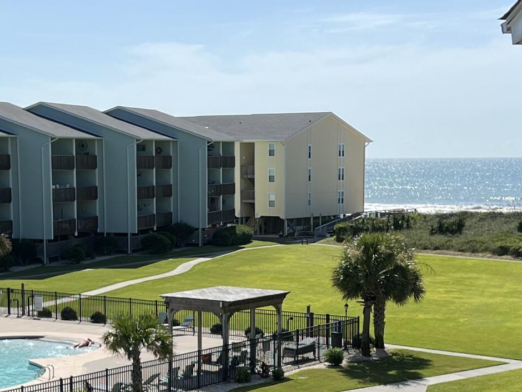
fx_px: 1252
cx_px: 263
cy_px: 331
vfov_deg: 17.6
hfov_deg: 23.6
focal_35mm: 83
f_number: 1.5
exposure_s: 1/6993
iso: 50
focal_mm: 5.7
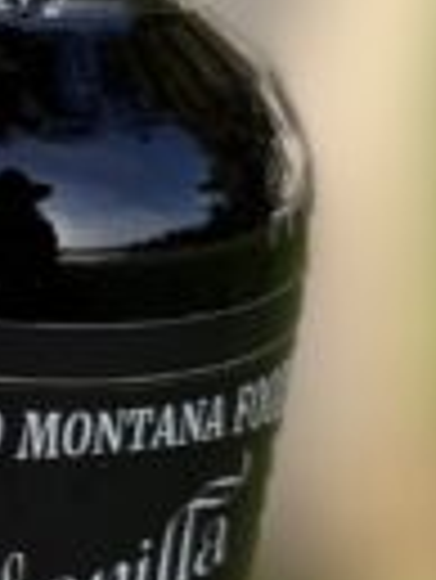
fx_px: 3202
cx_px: -755
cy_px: 324
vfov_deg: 10.3
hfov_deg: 7.1
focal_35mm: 191
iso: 80
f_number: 1.78
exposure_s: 1/531
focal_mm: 6.76
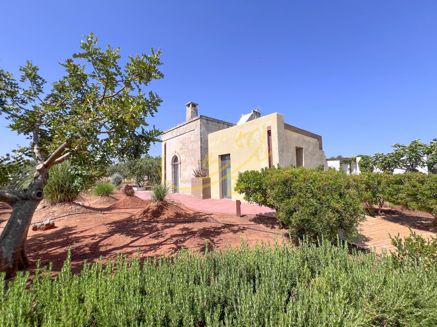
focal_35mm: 13
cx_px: 218
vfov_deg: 89.9
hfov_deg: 106.2
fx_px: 164
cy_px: 164
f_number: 1.8
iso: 32
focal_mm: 1.57
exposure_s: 1/2100
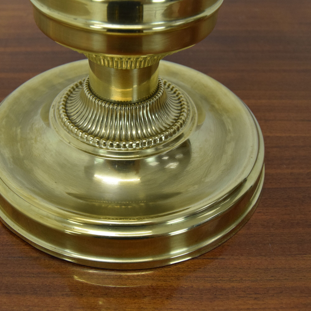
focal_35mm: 50
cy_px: 156
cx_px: 125
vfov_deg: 34.0
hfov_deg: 33.9
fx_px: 508
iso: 1600
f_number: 7.1
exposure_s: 1/200
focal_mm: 26
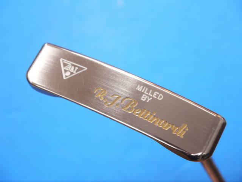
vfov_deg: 17.6
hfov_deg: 23.3
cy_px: 91
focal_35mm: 84
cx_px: 121
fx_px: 587
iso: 800
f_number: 5.6
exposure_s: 1/80
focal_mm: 42
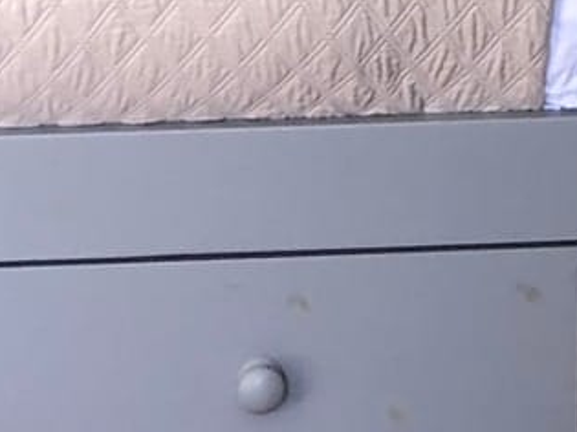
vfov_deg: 7.5
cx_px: 722
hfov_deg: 10.7
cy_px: -664
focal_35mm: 182
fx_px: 3033
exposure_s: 1/30
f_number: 1.8
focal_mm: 3.99
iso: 25
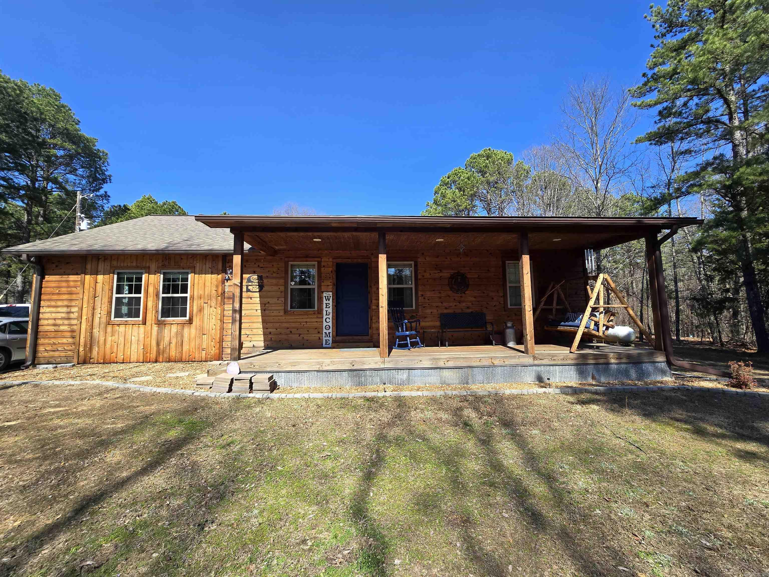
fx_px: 289
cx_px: 384
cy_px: 288
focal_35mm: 13
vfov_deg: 89.9
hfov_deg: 106.2
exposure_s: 1/1117
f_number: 2.2
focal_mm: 2.2
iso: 50
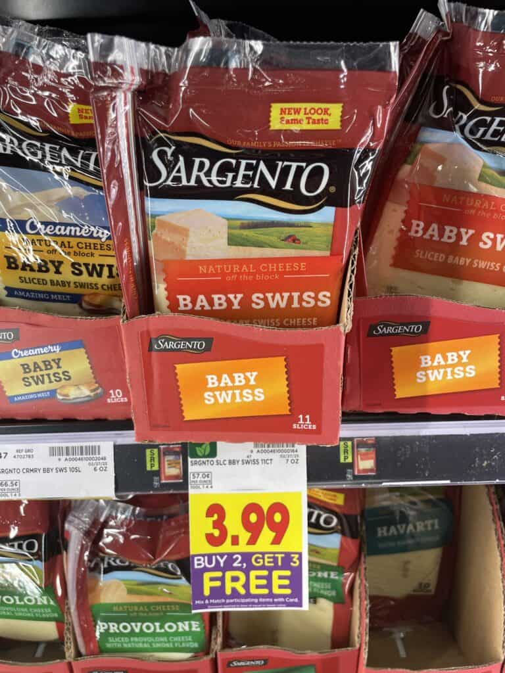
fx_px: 506
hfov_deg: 53.1
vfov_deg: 67.3
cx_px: 252
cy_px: 336
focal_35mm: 26
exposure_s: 1/121
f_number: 1.6
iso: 100
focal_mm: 4.2
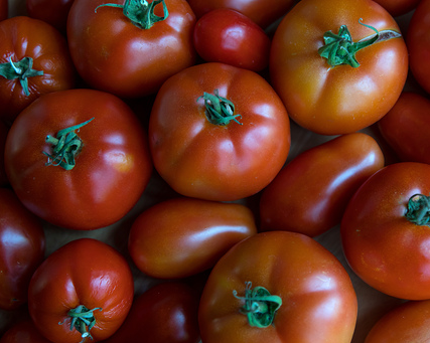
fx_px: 788
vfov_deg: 24.6
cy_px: 177
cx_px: 263
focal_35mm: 62
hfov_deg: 30.4
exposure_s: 1/60
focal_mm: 47
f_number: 4
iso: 640
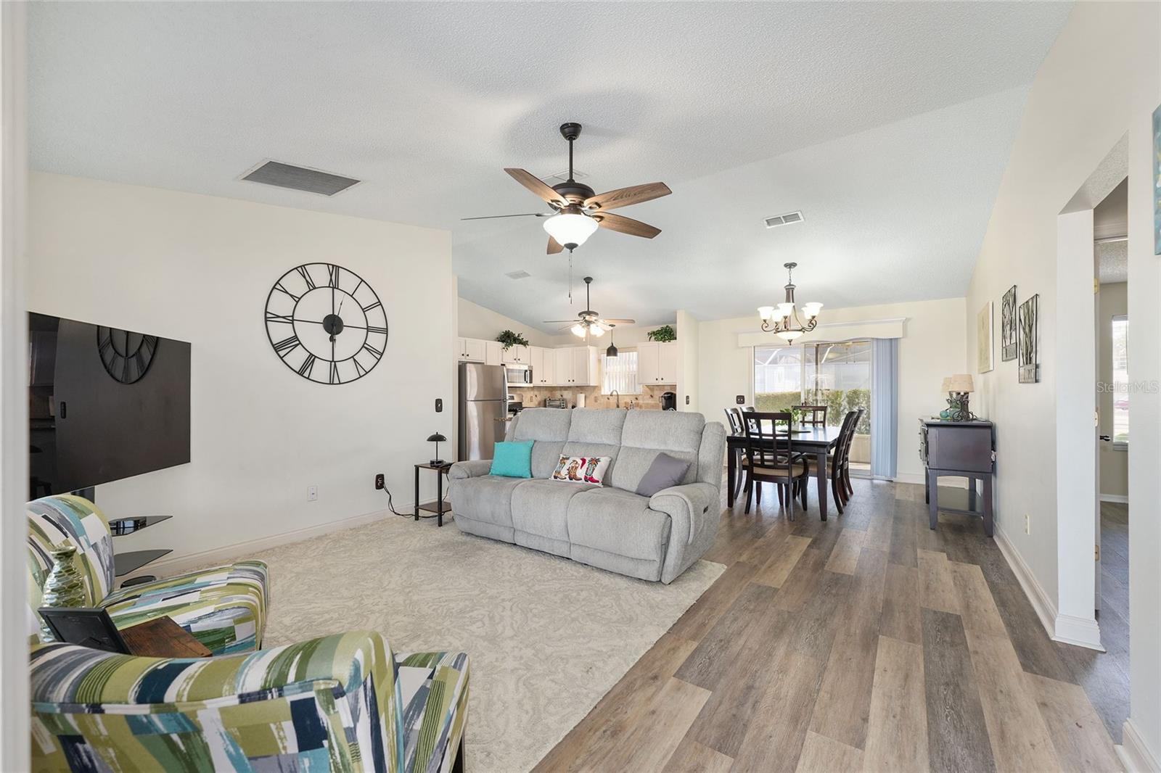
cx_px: 580
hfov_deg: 104.3
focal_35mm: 14
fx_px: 451
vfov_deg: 81.2
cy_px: 386
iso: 400
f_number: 7.1
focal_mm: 14
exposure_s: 1/13
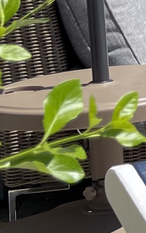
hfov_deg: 5.9
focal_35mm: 176
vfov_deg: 11.7
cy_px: -30
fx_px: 1119
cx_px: 656
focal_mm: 5.1
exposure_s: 1/2857
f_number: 1.6
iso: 32
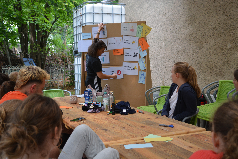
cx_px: 119
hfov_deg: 37.8
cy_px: 80
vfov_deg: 25.8
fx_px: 347
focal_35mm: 52
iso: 400
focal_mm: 35
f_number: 5
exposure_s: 1/100
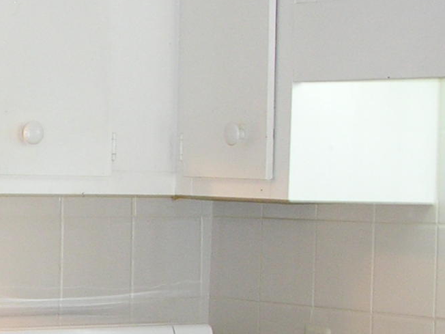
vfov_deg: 9.2
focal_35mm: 161
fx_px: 2070
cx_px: -180
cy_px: 277
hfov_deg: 11.8
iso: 100
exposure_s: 1/30
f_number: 2.8
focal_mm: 8.9
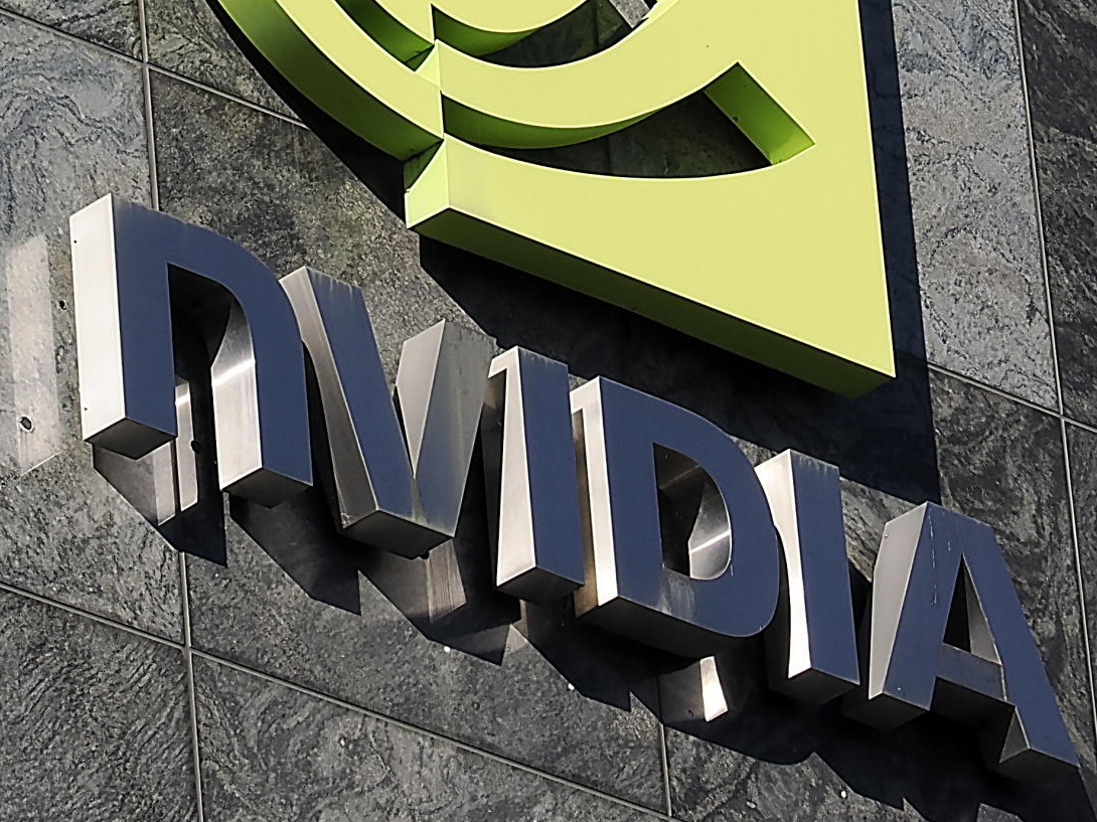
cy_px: -3
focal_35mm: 451
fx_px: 14289
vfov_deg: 3.3
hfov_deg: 4.4
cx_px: 197
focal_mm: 80
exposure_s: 1/1000
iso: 400
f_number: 8
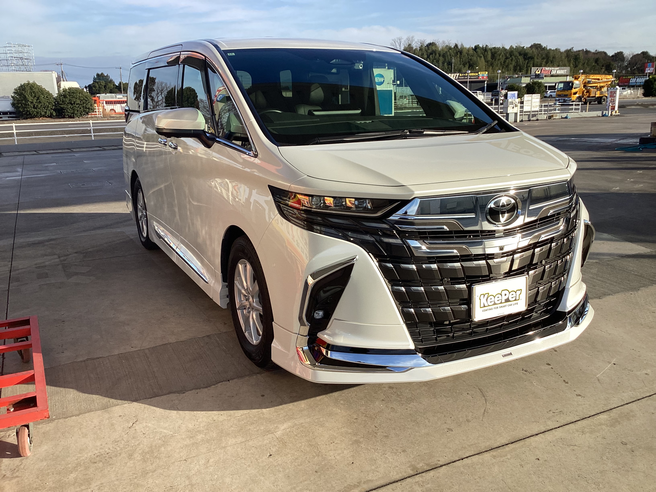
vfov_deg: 45.4
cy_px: 246
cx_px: 328
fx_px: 587
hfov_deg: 58.4
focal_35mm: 31
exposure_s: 1/823
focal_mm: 3.3
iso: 25
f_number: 2.4
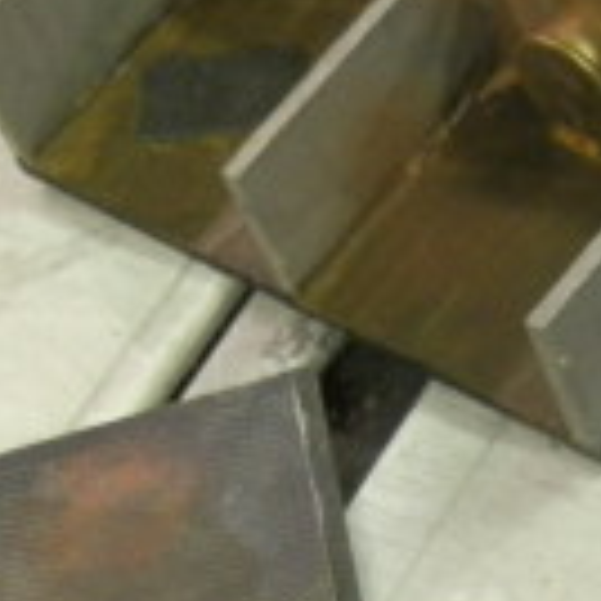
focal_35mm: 216
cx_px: 978
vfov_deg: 8.0
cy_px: 700
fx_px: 4243
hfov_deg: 7.9
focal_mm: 10.99
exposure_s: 1/10
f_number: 3.7
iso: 200
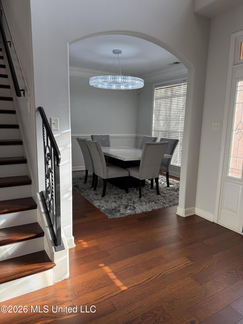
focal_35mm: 24
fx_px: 225
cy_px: 162
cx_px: 122
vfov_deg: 71.6
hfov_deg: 56.8
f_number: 1.78
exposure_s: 1/314
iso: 100
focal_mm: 6.76
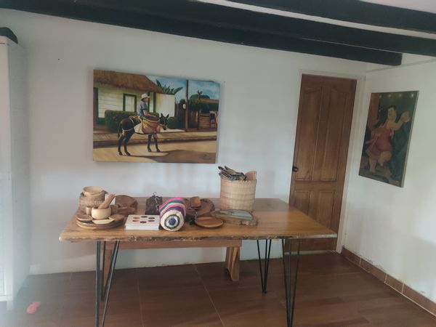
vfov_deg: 53.1
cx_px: 218
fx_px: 327
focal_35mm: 26
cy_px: 164
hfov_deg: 67.3
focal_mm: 4.74
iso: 3256
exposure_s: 1/17
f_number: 1.79
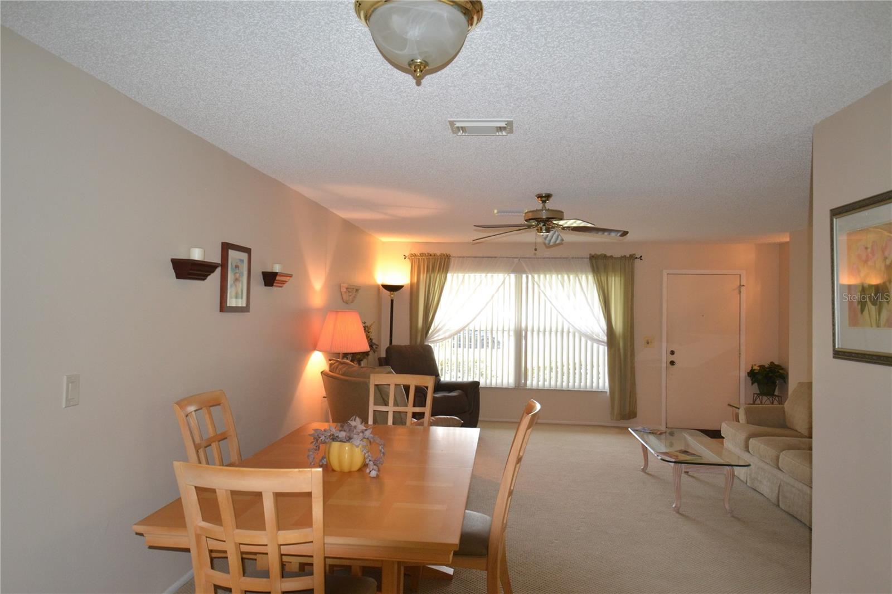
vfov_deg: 56.1
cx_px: 446
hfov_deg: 77.3
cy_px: 297
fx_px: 557
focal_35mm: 22
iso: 1100
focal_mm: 15
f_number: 4
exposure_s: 1/60
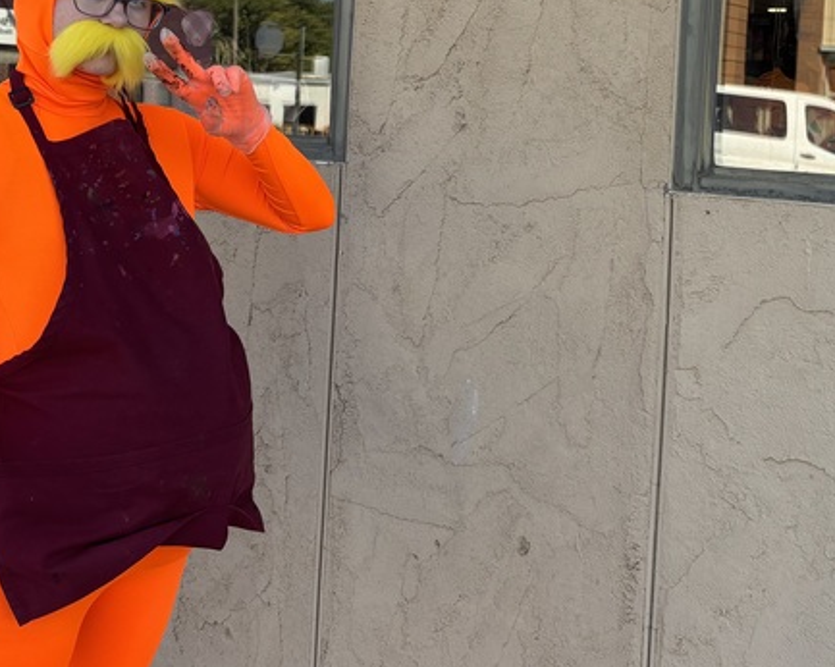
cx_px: 484
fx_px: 1482
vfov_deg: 25.0
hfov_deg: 31.4
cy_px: 148
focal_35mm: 60
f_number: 1.6
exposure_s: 1/604
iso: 50
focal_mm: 5.96
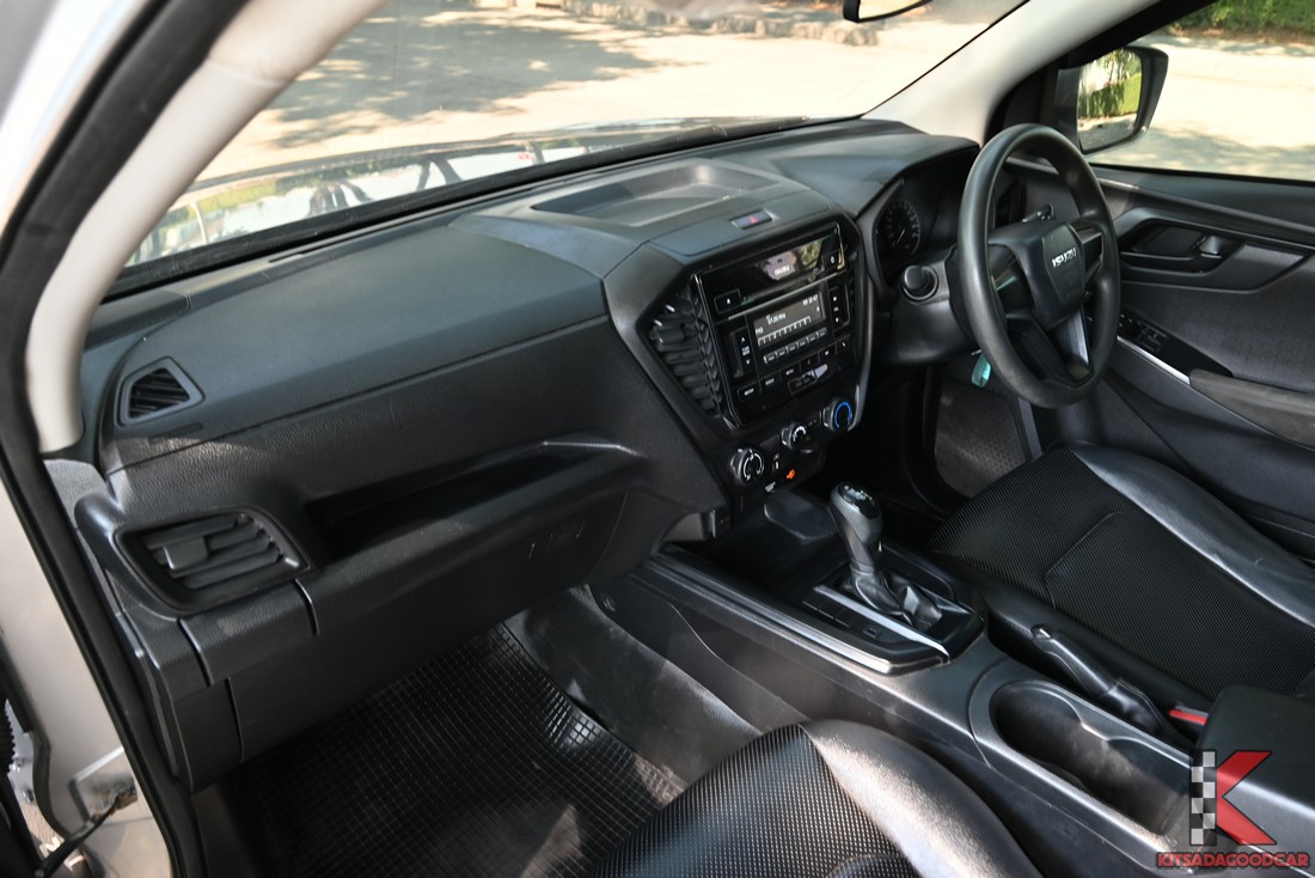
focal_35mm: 24
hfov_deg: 73.7
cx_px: 658
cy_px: 439
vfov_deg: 53.2
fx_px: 877
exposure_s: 1/30
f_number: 6.3
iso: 320
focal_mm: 24
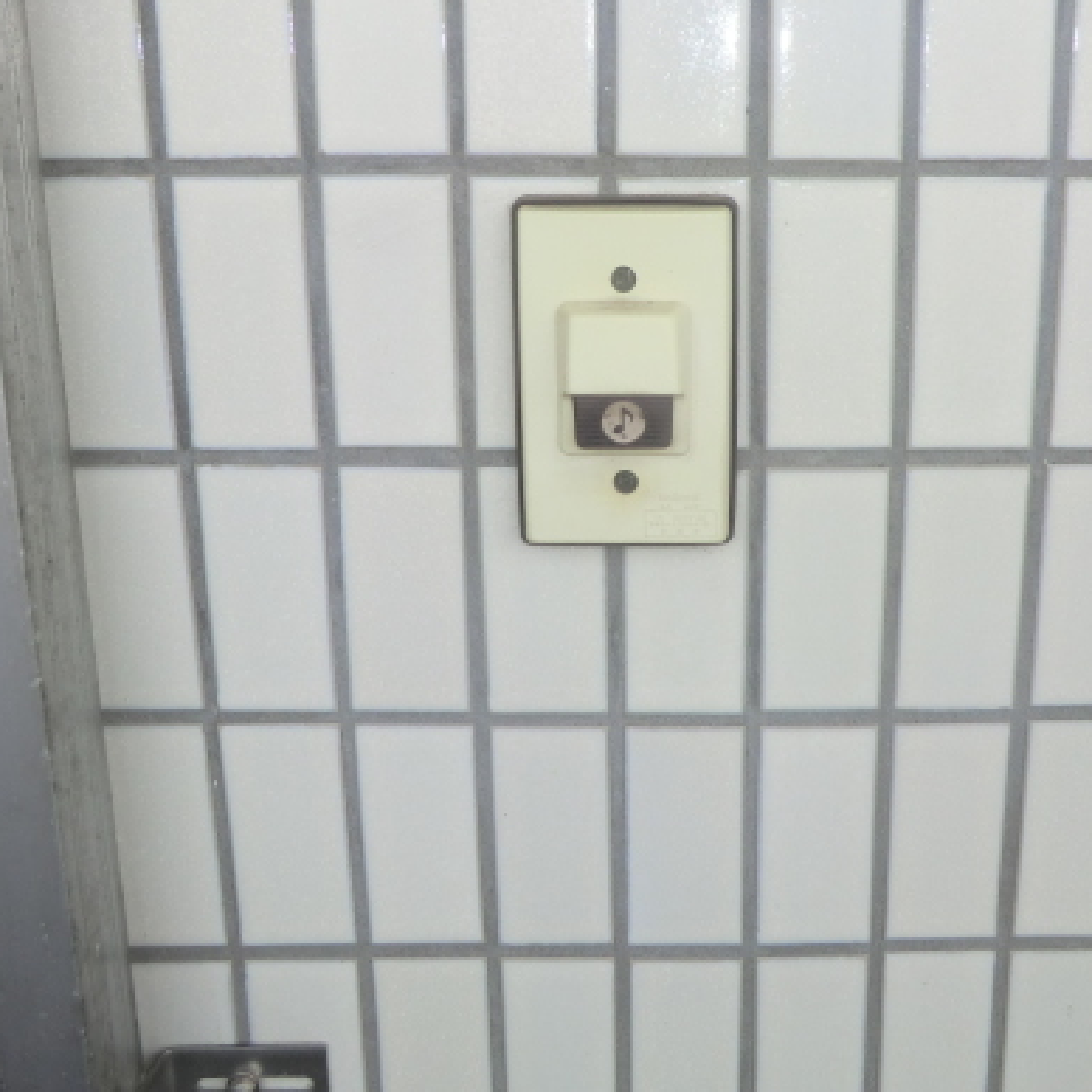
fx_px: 1249
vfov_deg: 46.9
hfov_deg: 46.7
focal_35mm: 35
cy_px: 419
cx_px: 695
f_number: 3.2
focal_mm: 4.3
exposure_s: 1/400
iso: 80
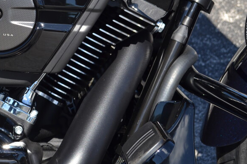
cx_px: 1
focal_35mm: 117
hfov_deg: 17.1
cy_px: 63
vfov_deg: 11.7
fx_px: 803
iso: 100
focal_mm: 38
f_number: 7.1
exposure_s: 1/200
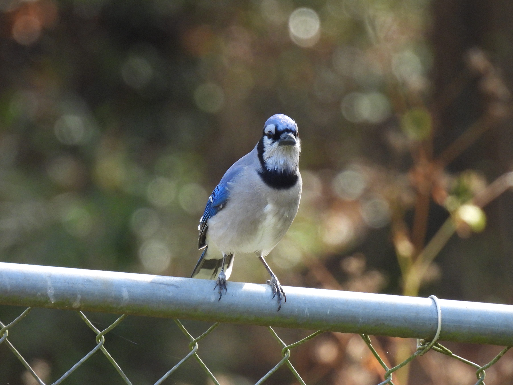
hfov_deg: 1.7
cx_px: 256
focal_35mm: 1200
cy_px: 192
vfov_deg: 1.2
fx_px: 17784
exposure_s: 1/80
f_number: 6.3
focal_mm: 214
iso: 400
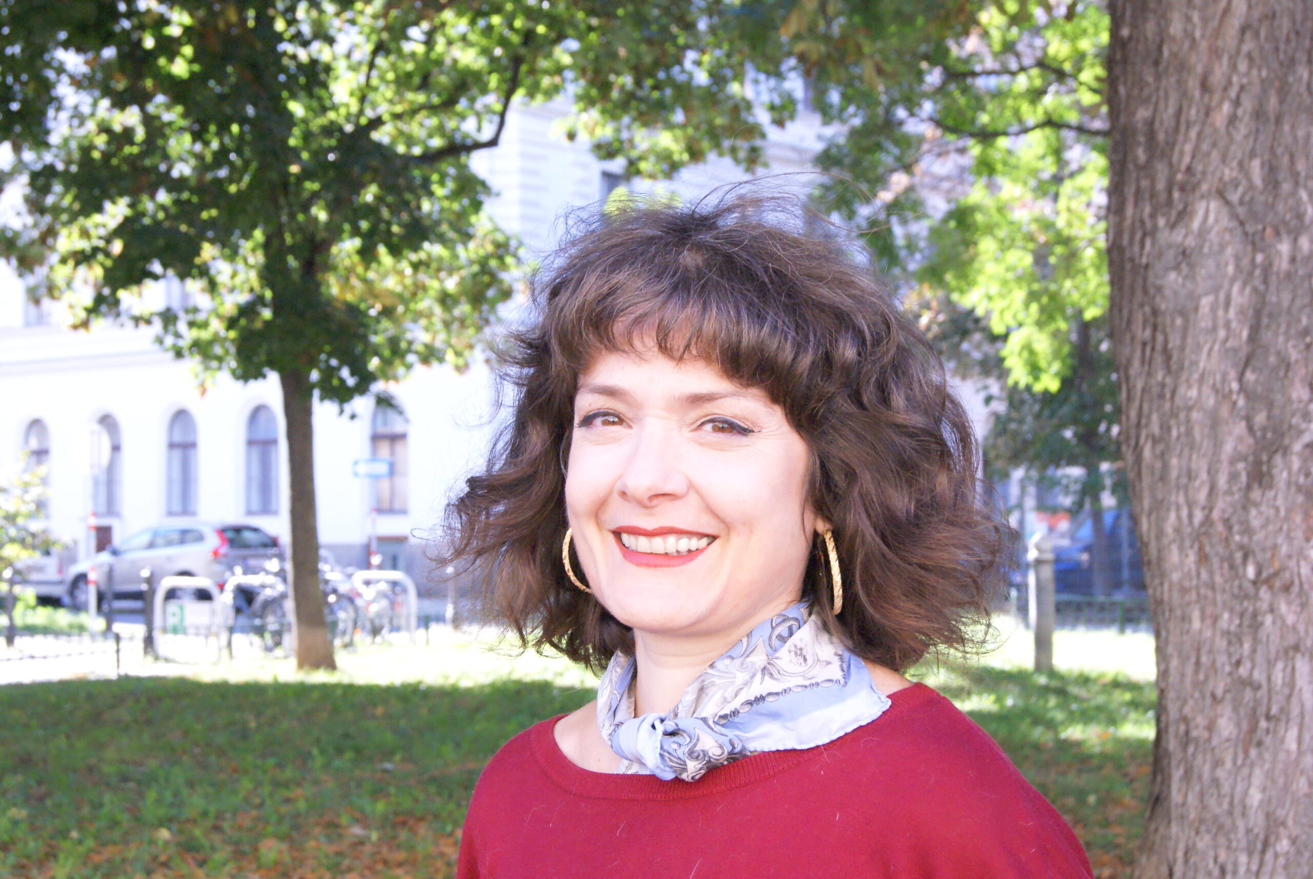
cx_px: 656
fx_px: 2191
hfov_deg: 33.4
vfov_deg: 22.7
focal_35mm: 60
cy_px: 440
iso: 1600
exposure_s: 1/200
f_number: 8
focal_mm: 40
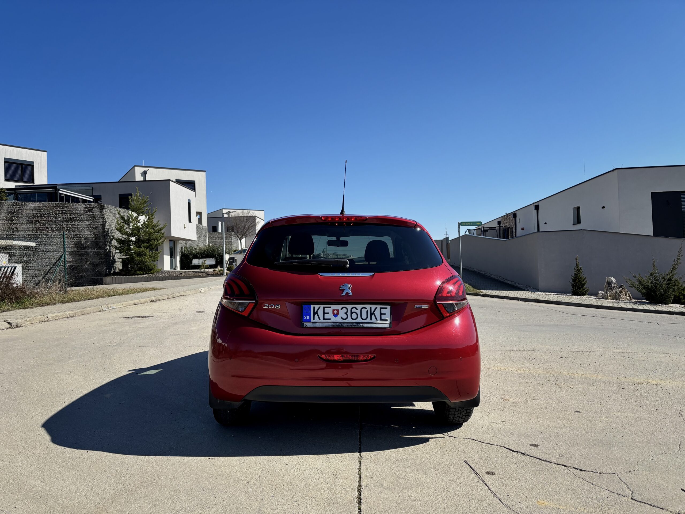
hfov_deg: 67.3
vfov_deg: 53.1
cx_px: 342
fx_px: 515
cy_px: 257
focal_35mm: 26
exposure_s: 1/3413
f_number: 1.6
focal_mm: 5.96
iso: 50
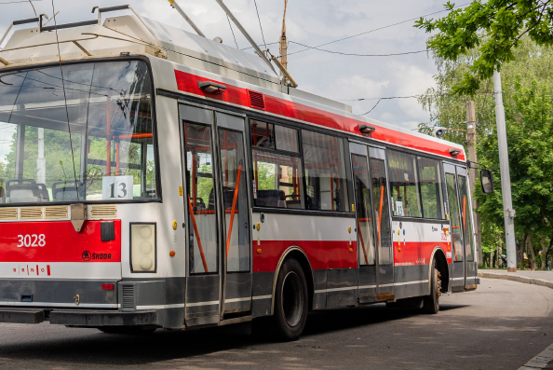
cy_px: 60
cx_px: 109
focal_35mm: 70
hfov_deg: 28.2
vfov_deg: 19.2
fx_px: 1076
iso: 200
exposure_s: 1/320
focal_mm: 32
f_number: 7.1
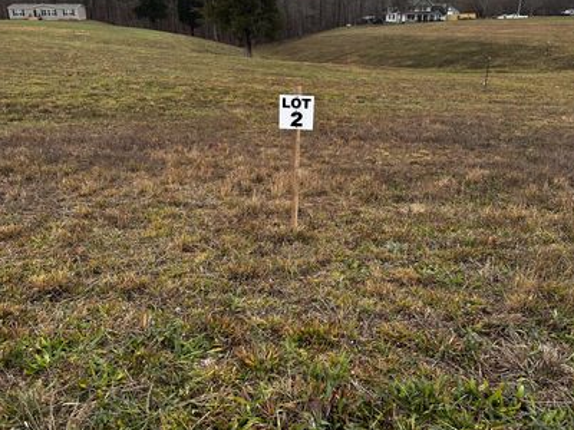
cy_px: 184
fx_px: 497
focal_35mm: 30
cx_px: 311
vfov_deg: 46.7
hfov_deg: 59.9
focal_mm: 6.86
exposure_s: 1/650
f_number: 1.78
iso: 80
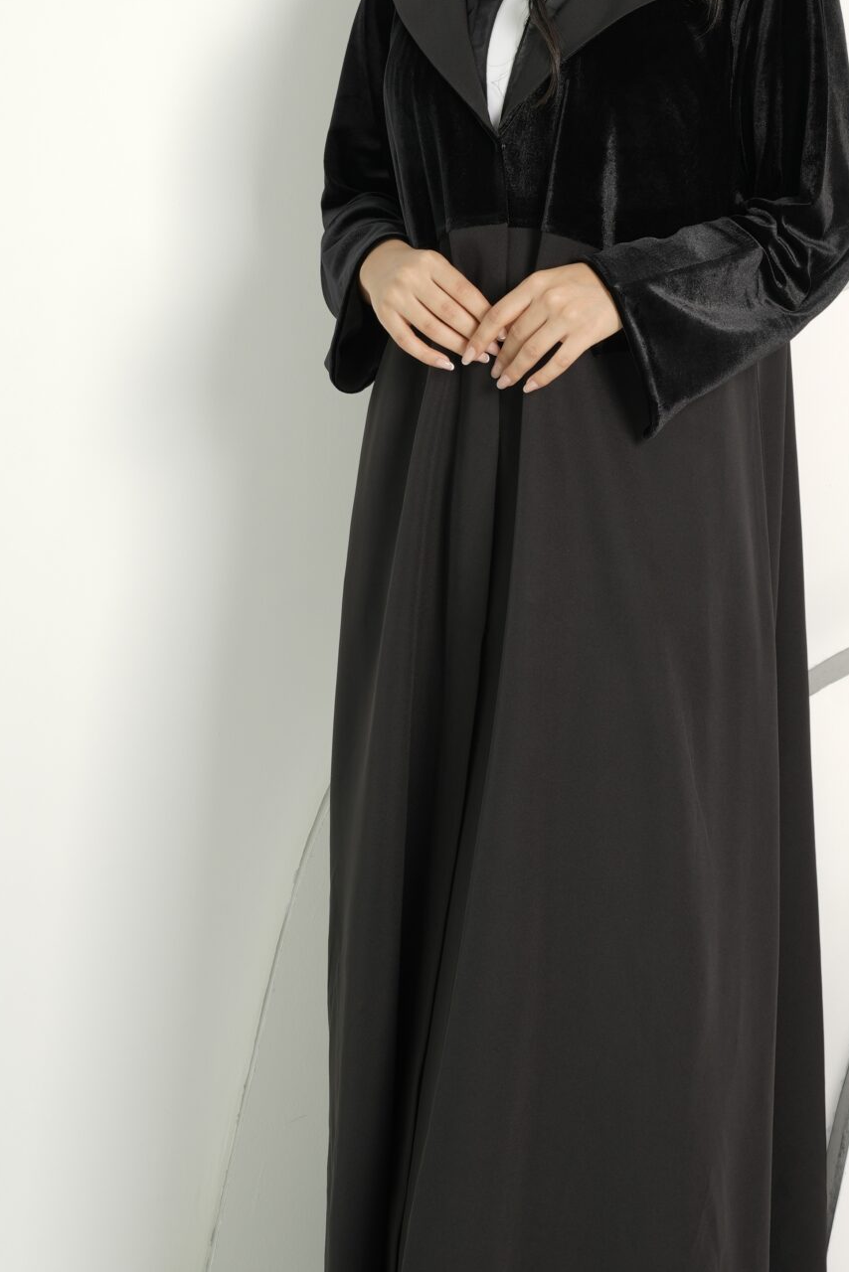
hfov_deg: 13.9
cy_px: 391
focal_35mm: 98
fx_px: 3472
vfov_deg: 20.7
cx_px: 488
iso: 80
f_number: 8
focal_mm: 49.1
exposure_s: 1/125
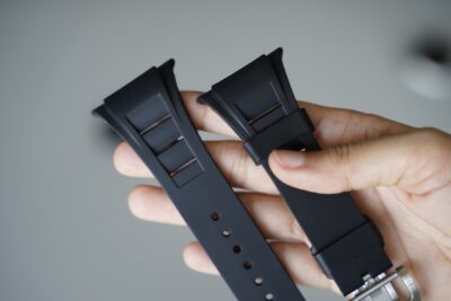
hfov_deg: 27.0
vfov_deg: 18.2
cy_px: 150
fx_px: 940
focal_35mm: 75
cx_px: 226
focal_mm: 75
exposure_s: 1/80
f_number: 4
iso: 250
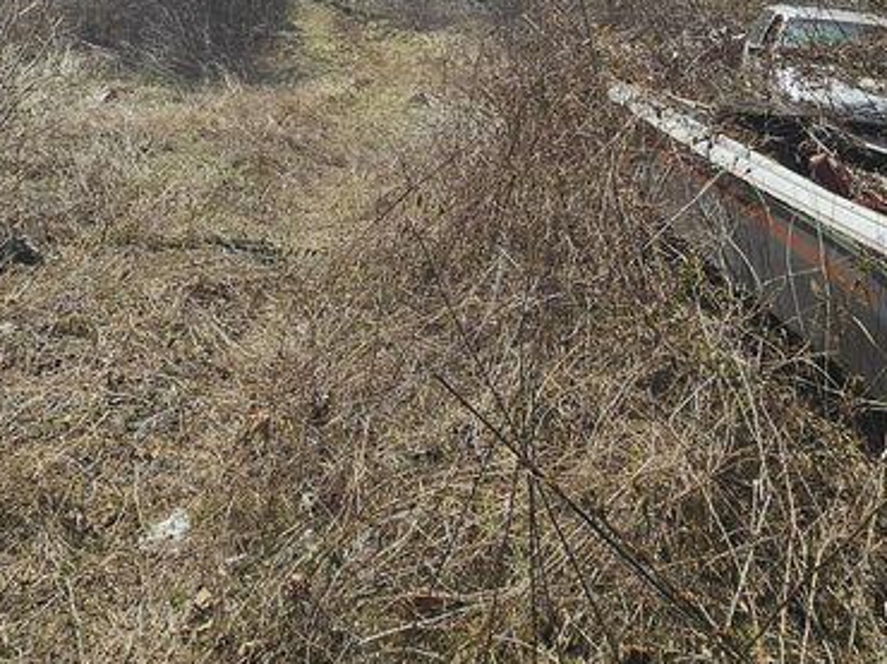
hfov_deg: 59.7
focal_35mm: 30
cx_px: 378
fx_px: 768
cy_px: -91
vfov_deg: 37.7
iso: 50
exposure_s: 1/3050
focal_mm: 2.2
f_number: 2.2
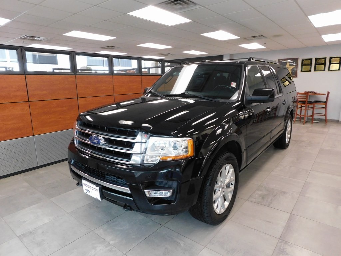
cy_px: 128
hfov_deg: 73.9
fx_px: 227
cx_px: 170
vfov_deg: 58.9
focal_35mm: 23
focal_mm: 4
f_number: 3
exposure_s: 1/30
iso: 400
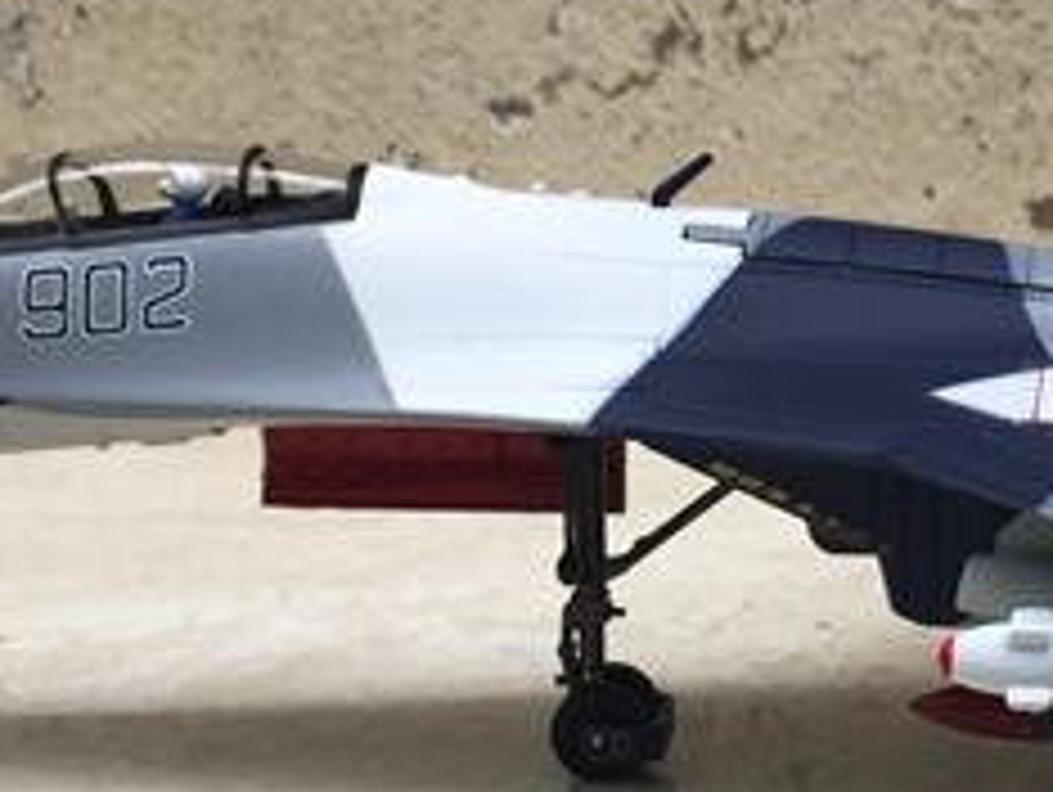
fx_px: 3015
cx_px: 1138
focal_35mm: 99
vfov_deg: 14.9
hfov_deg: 19.1
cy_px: 130
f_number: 2.2
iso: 32
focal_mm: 4.15
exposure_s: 1/50
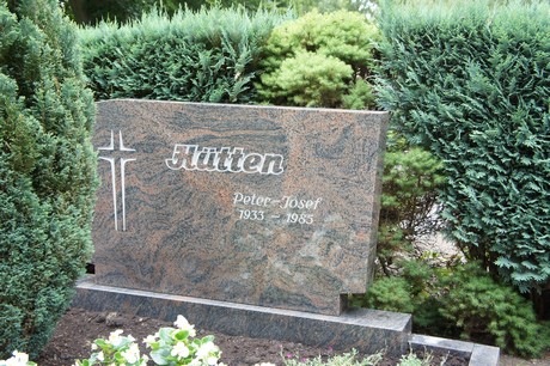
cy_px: 183
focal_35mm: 42
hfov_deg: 46.4
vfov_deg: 31.8
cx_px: 275
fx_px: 641
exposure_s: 1/250
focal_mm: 28
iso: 800
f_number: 4.5
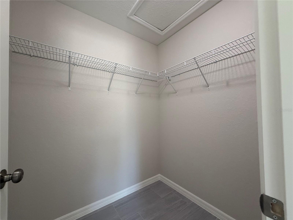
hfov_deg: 102.1
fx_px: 119
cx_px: 146
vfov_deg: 85.7
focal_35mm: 14
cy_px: 110
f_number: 2.2
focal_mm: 2.22
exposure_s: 1/120
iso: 320
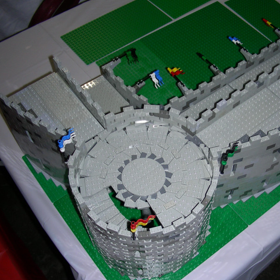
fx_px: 412
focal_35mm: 45
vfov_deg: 37.6
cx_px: 183
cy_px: 140
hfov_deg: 37.2
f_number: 3.5
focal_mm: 6.3
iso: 50
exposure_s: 1/60.1
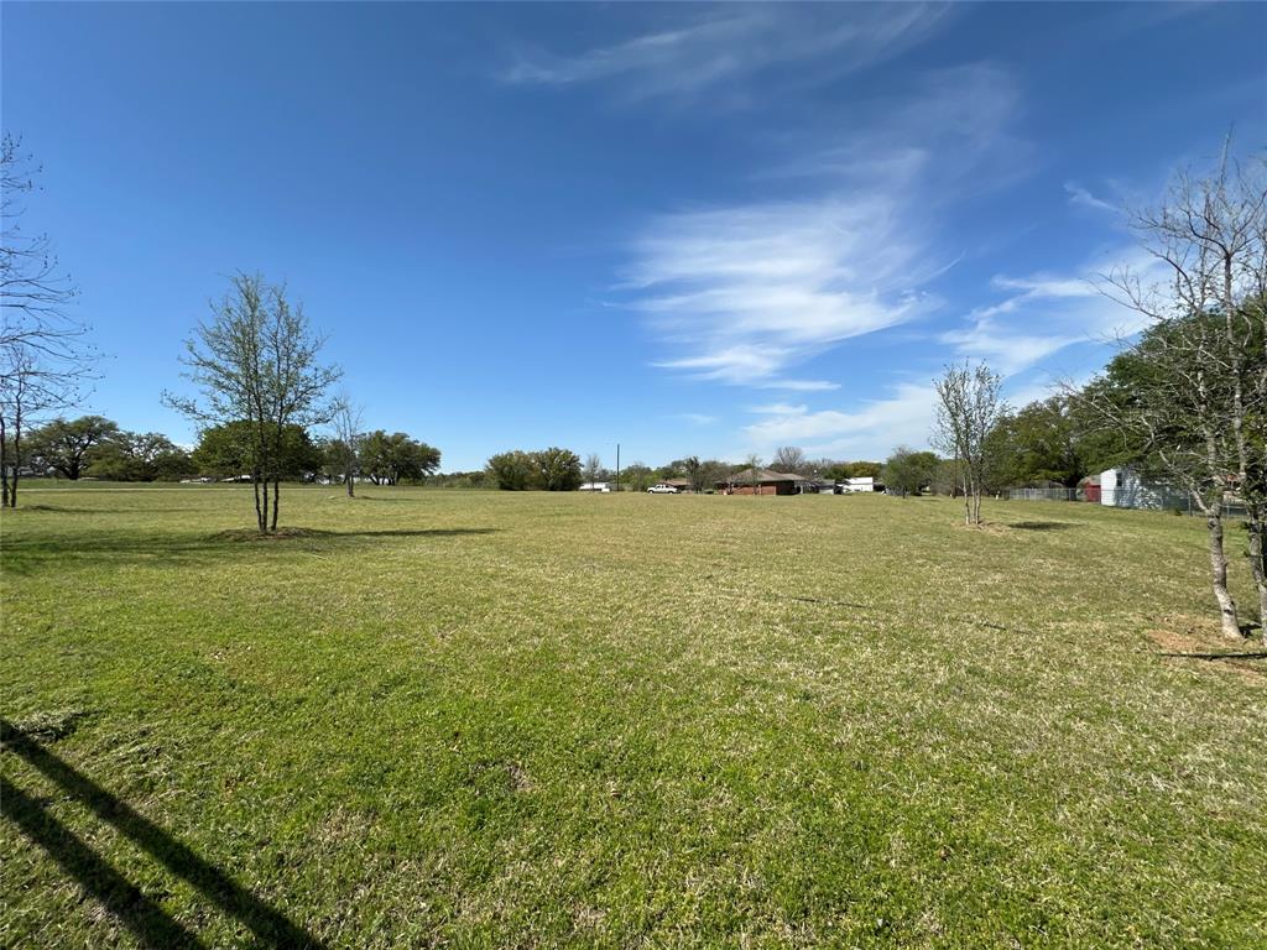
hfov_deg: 102.1
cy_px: 475
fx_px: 512
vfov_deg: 85.7
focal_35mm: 14
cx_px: 634
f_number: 2.2
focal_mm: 2.22
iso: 40
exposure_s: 1/2747
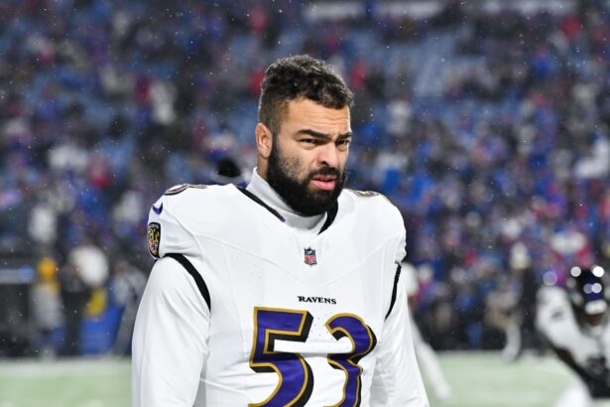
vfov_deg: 7.6
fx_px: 3050
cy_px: 204
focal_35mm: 180
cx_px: 305
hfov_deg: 11.4
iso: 3200
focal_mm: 120
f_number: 3.2
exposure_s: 1/2000
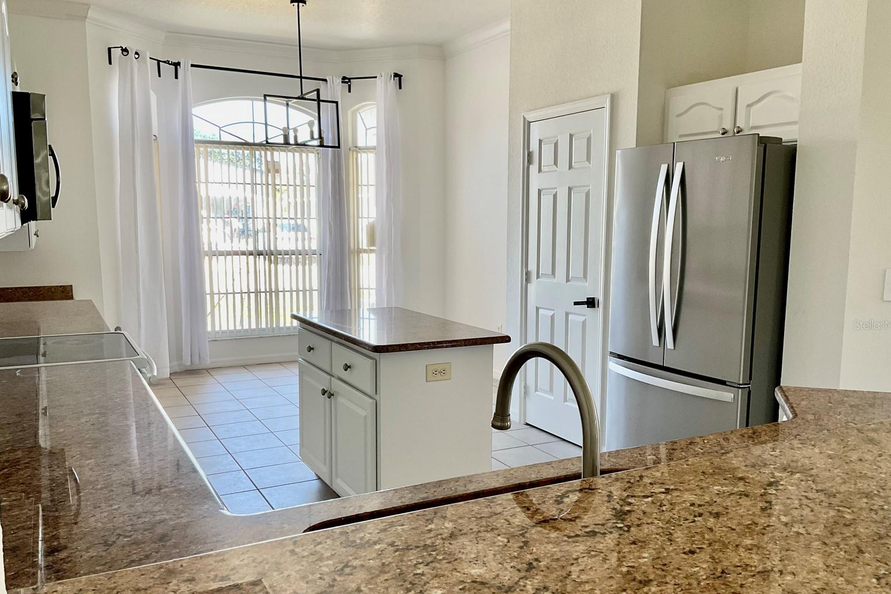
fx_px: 767
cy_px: 324
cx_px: 450
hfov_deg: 60.3
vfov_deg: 42.3
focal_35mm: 31
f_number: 1.8
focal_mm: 3
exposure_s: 1/60
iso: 40
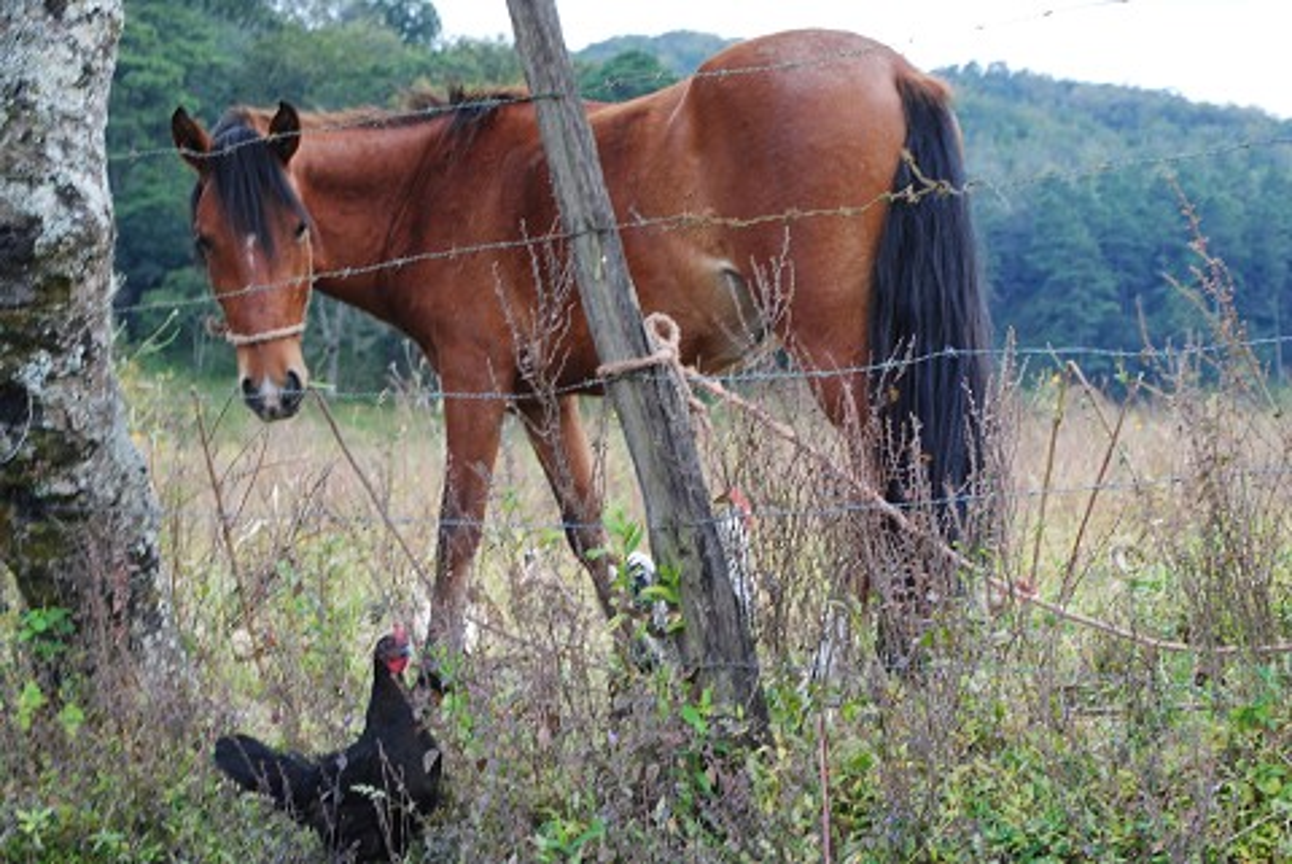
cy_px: 432
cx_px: 646
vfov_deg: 18.2
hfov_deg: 27.0
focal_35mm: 75
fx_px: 2694
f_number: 8
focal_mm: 50
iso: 200
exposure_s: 1/60
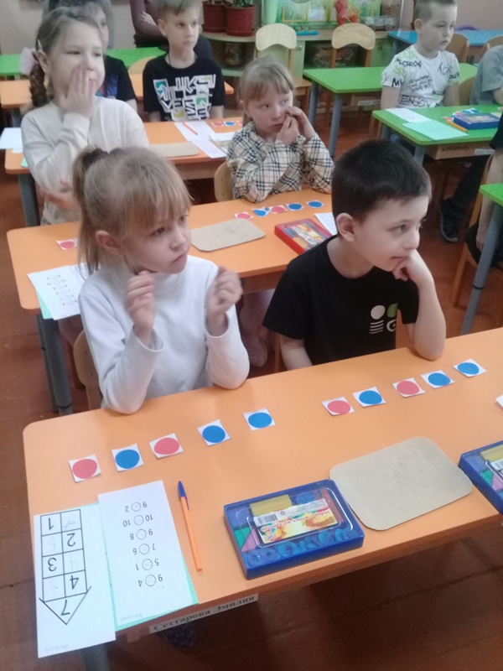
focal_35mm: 31
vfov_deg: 58.4
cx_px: 252
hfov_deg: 45.4
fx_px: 601
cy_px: 336
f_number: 2.2
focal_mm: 3.3
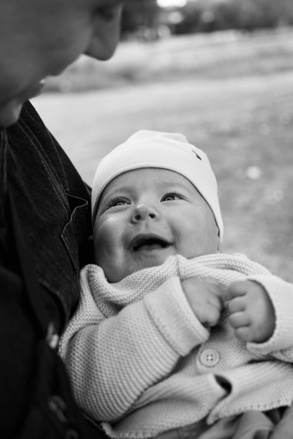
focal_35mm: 48
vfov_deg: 41.1
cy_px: 220
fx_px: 586
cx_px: 146
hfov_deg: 28.1
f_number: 4
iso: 640
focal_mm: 48
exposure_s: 1/250
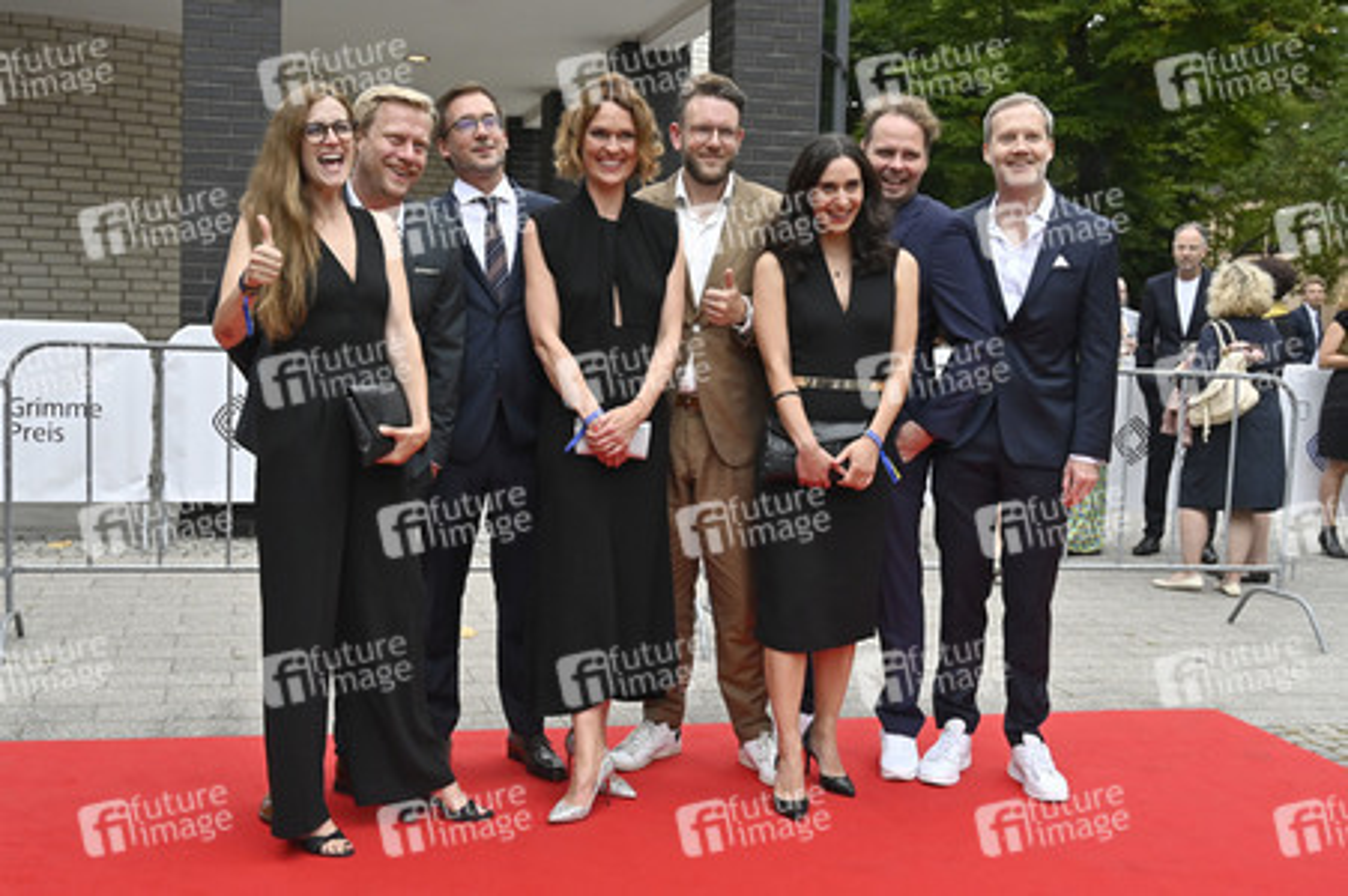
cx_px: 674
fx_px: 1291
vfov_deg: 38.3
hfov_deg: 55.1
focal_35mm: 34
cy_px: 448
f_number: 5.6
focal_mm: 34.5
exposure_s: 1/500
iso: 2000
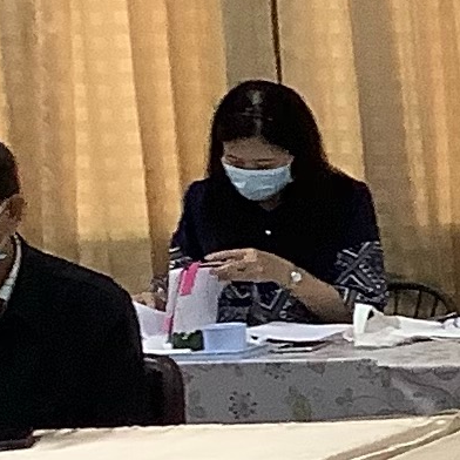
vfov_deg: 7.7
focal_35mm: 228
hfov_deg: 6.5
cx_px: 1666
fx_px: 3428
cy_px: 208
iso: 80
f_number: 2.4
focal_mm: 3.3
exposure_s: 1/50
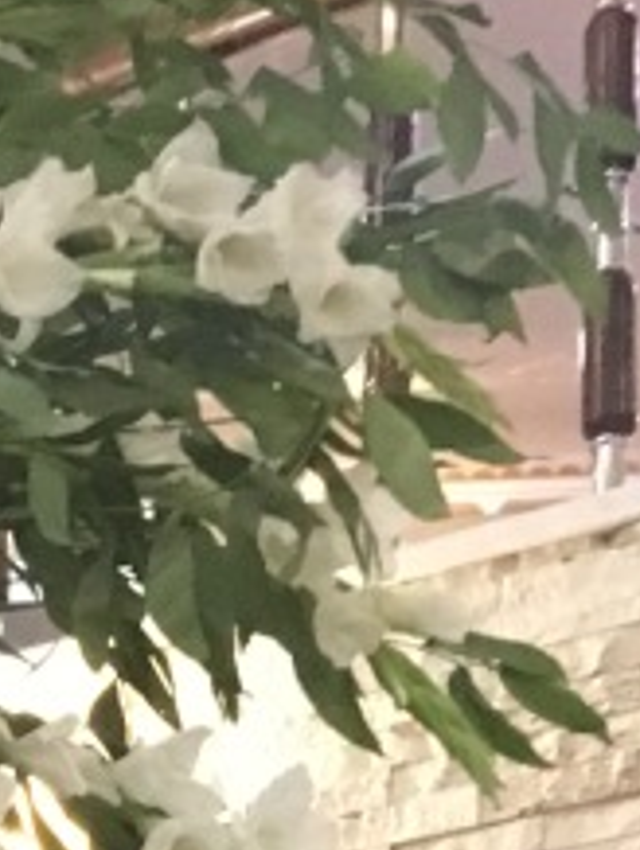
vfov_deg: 12.4
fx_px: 3346
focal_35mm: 136
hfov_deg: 10.3
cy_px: 1813
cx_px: -484
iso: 400
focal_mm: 4.15
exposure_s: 1/17
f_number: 2.2
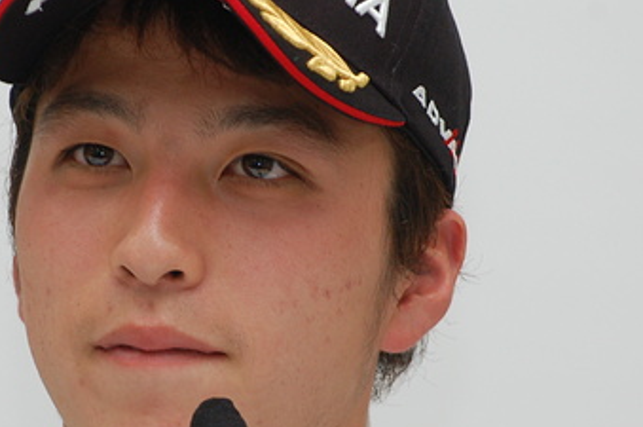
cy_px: 271
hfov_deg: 4.5
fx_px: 8259
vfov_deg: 3.0
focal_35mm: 463
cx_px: 182
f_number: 8
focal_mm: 145
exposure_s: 1/60
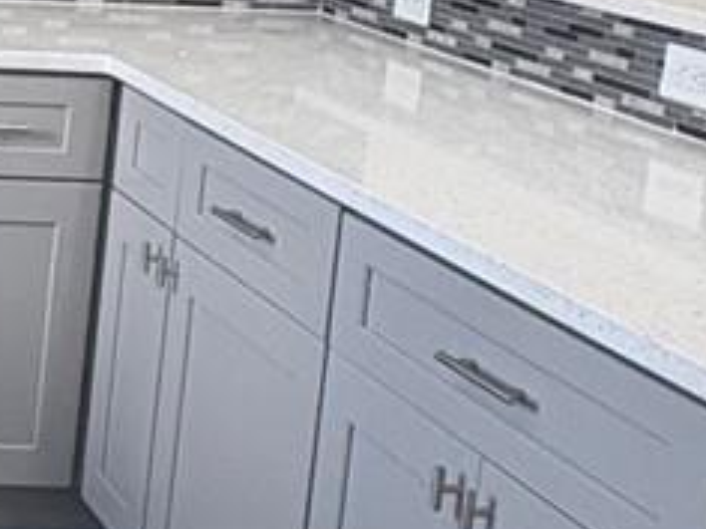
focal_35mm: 95
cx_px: -524
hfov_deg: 17.3
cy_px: 72
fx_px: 1938
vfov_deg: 15.4
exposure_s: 1/120
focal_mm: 2.22
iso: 200
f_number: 2.2
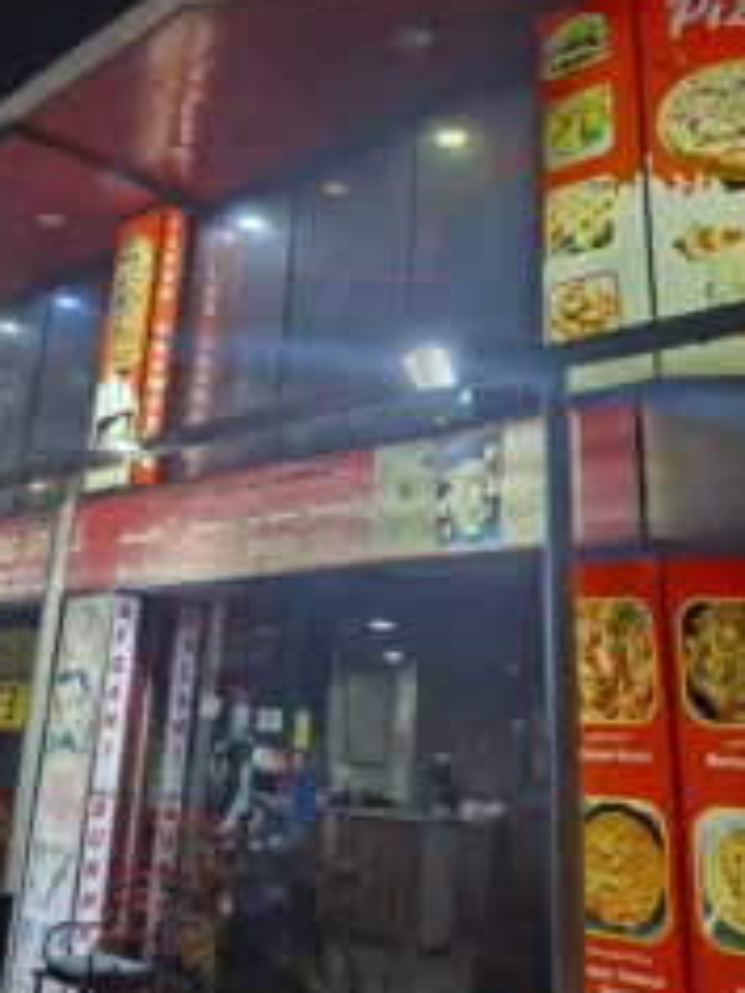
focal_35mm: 39
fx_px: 1119
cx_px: 274
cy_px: 282
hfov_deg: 36.6
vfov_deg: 46.6
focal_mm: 5.54
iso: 250
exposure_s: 1/100
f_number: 1.8
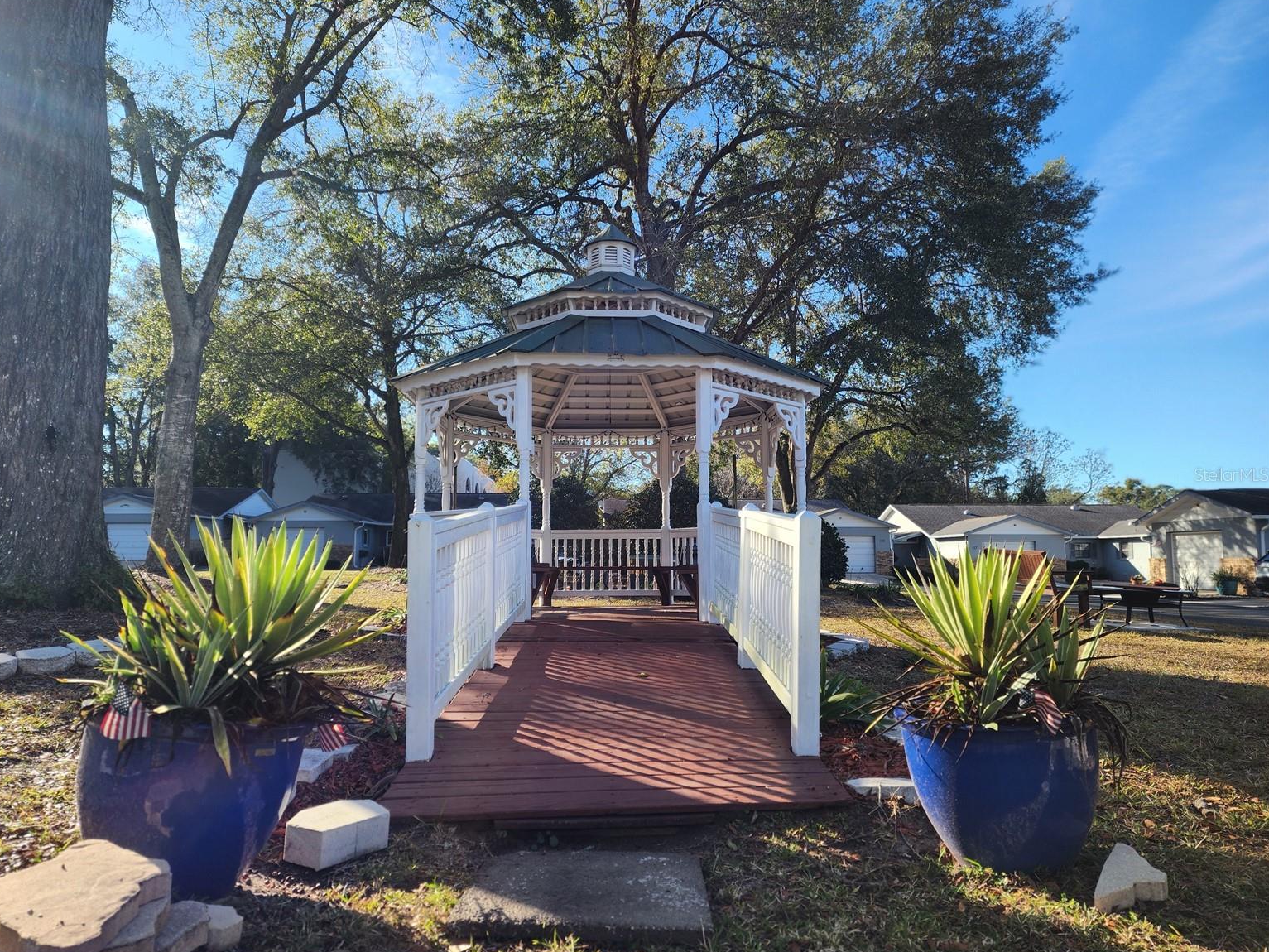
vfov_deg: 56.8
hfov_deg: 71.6
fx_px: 880
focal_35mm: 24
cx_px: 610
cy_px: 474
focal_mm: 6.4
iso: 12
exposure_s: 1/496
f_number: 1.8
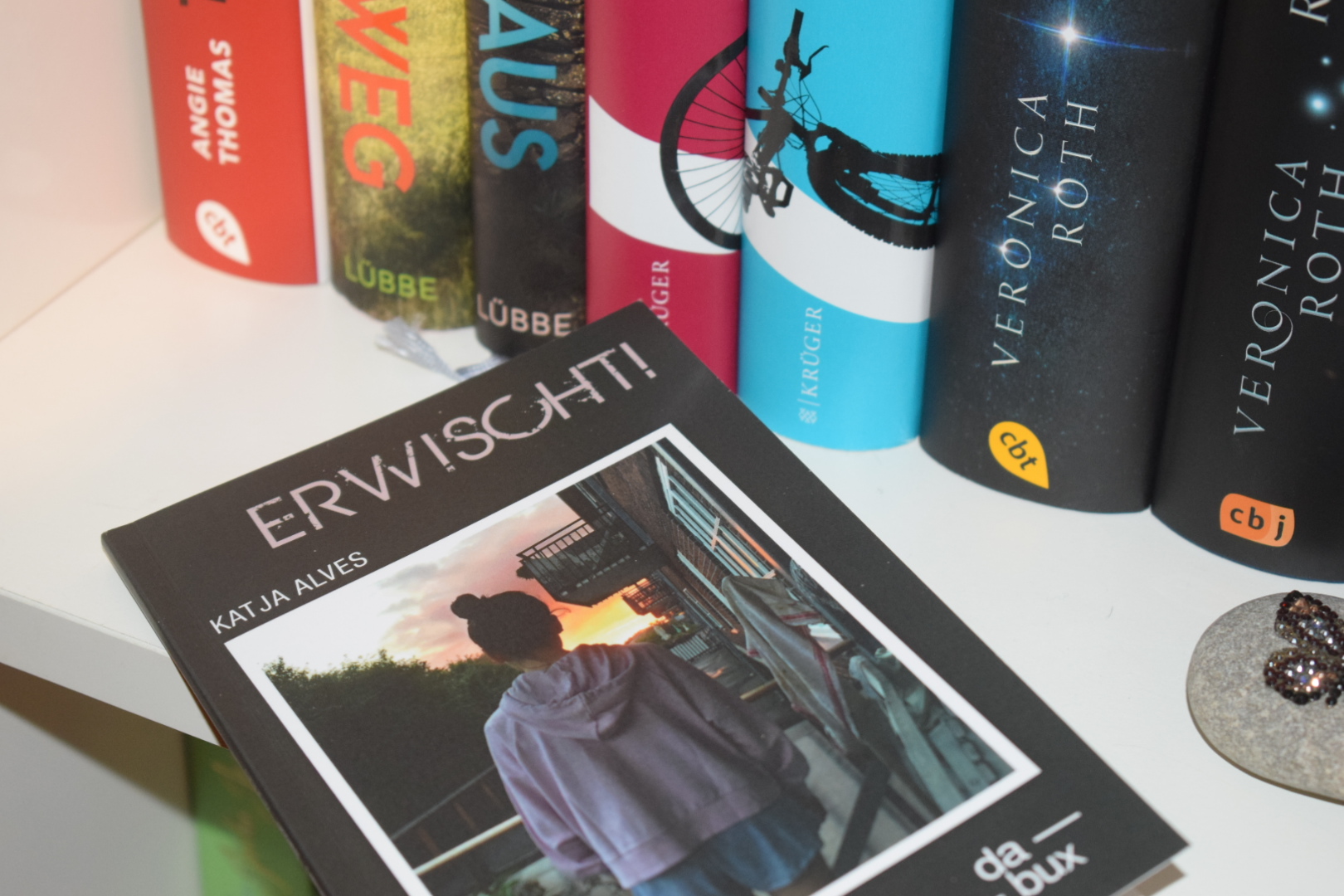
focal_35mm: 82
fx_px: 3080
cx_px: 672
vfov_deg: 16.6
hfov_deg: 24.6
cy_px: 448
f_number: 5.6
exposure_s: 1/60
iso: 1600
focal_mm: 55
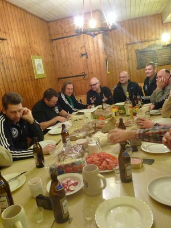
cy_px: 114
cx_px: 86
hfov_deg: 49.7
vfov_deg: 63.4
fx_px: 184
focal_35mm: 28
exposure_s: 1/15
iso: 800
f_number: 3.3
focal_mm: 4.9
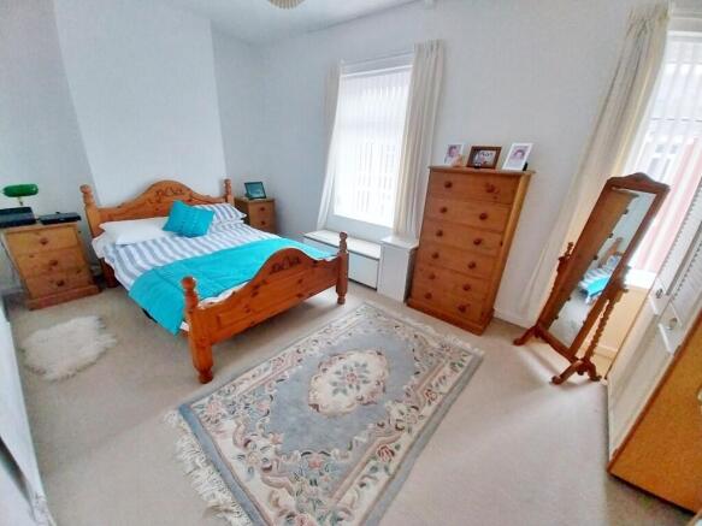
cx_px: 351
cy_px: 263
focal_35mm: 13
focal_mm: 1.13
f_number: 2.2
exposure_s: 1/50
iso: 125
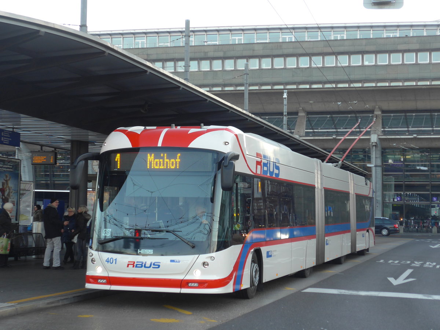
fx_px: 890
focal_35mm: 70
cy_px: 165
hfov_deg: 27.8
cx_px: 220
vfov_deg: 21.0
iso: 125
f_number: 4.1
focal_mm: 14.2
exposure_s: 1/80
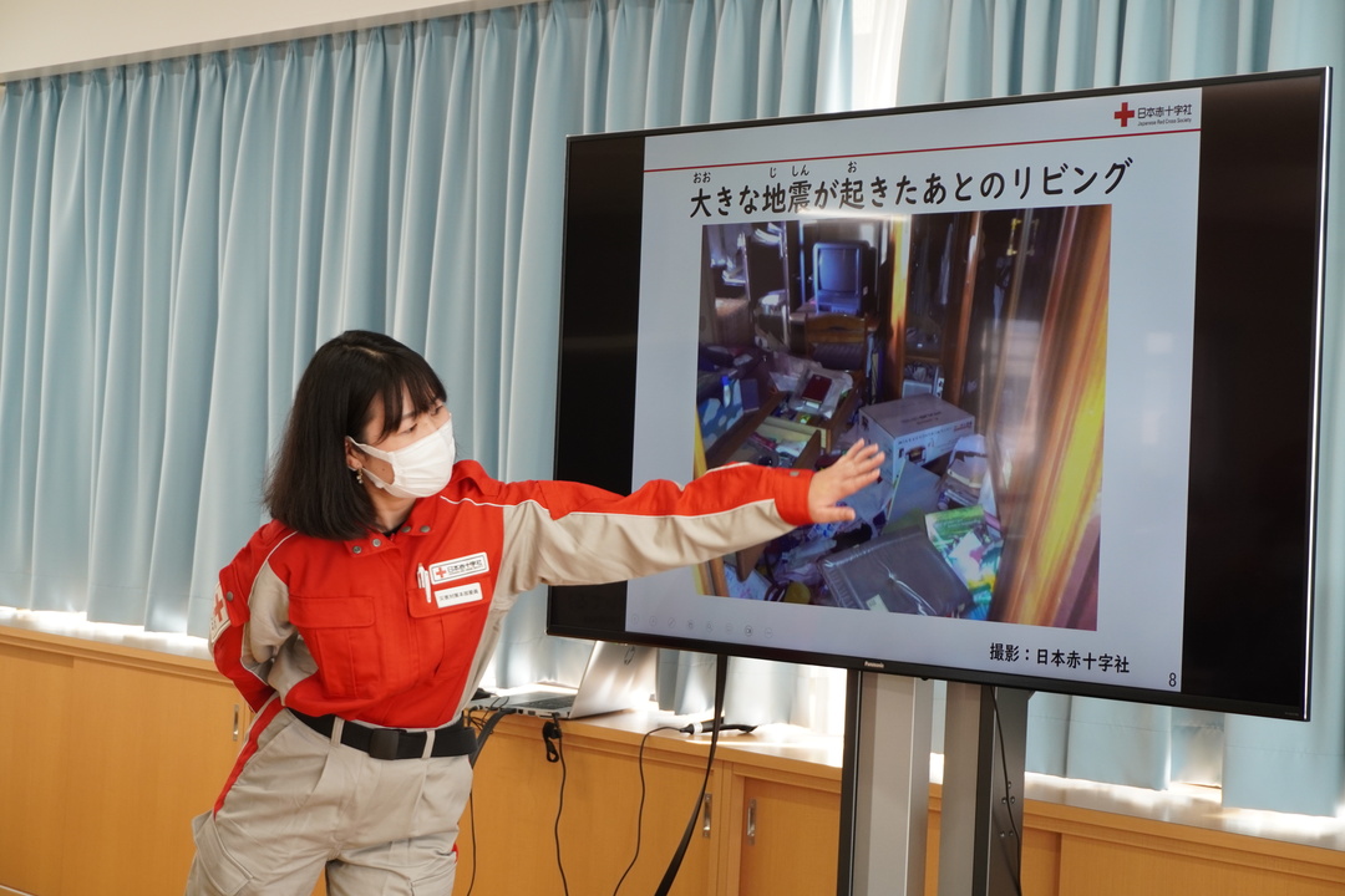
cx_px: 672
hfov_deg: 29.9
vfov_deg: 20.2
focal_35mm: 68
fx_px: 2522
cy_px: 448
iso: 640
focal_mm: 45
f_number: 5.6
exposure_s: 1/80
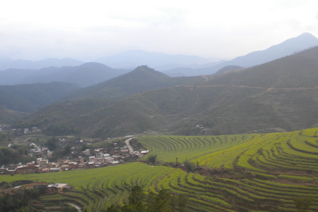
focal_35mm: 44
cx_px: 160
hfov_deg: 44.5
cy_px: 122
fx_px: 389
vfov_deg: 30.5
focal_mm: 6.3
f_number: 4.6
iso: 80
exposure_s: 1/150
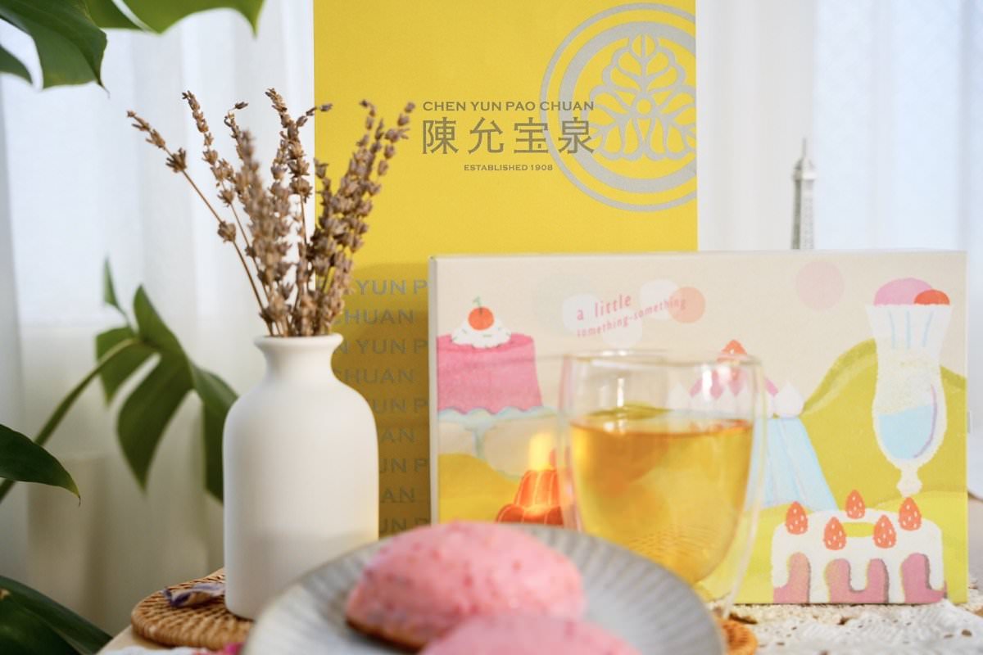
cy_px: 328
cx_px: 492
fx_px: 1493
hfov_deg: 36.4
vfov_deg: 24.7
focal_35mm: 55
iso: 400
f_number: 4
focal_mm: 54.7
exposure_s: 1/160
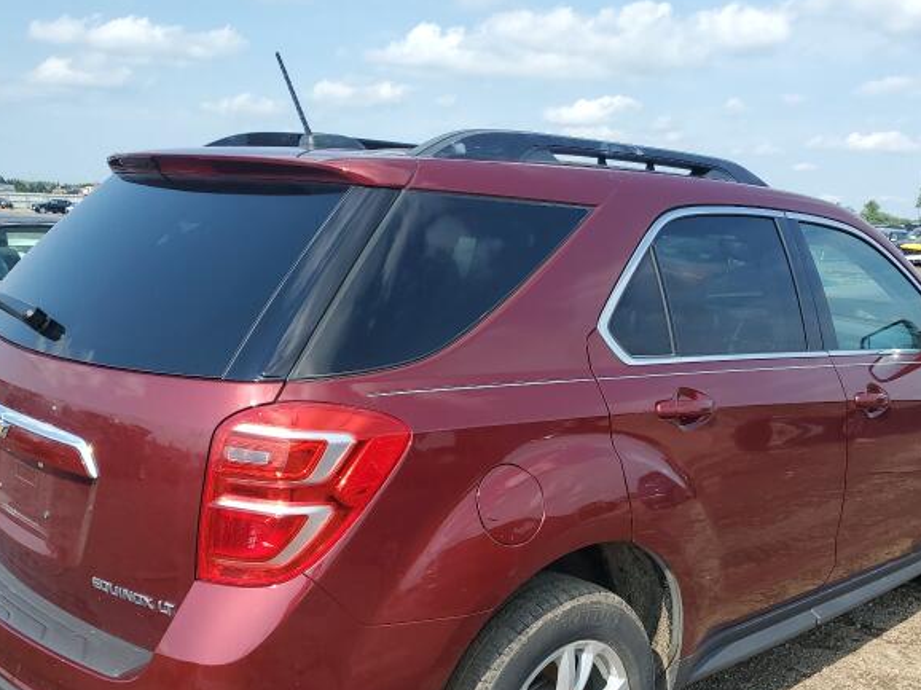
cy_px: 470
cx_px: 518
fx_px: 957
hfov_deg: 51.2
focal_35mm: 36
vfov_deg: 39.1
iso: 50
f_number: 1.5
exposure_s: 1/2000
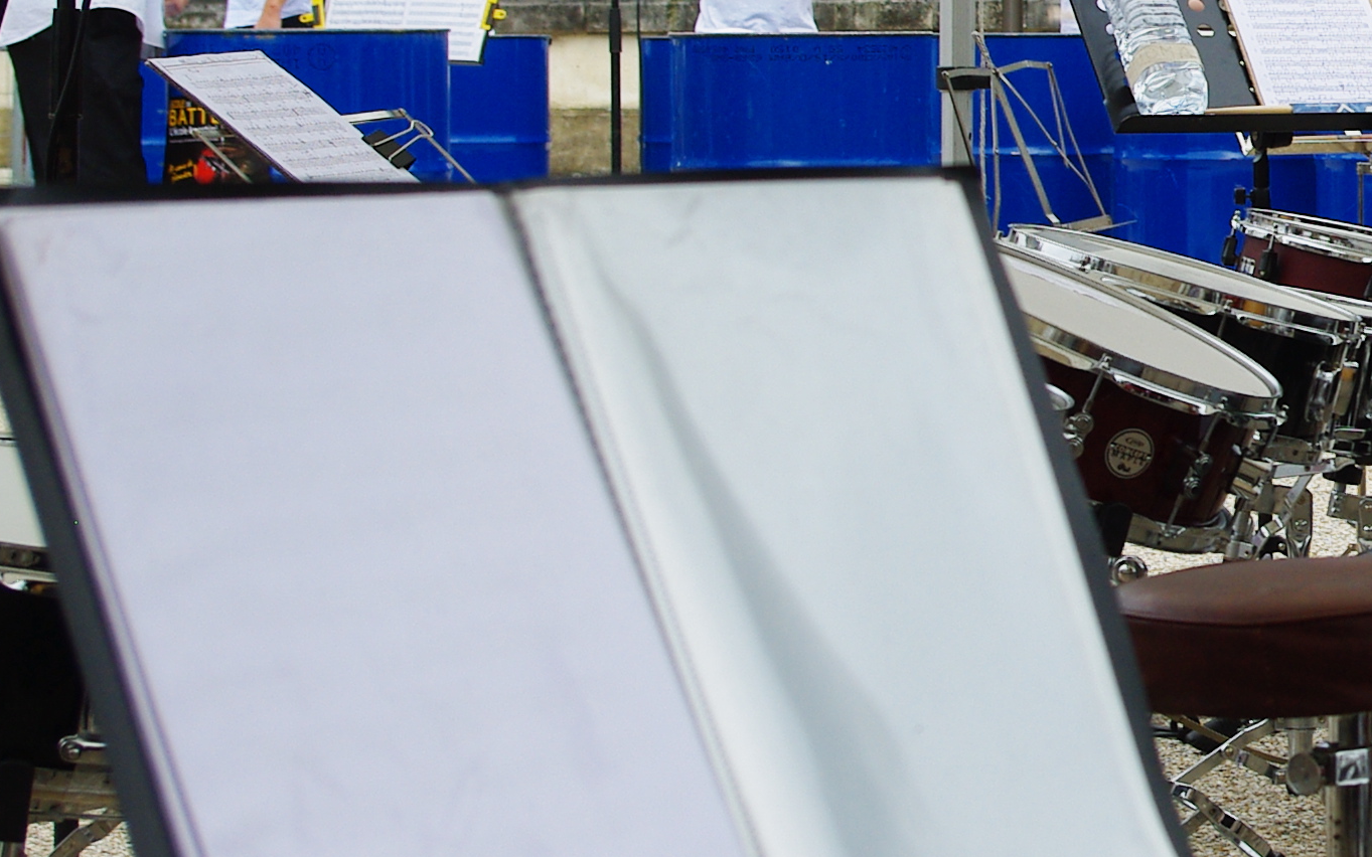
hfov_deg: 14.2
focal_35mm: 142
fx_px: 5310
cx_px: 1692
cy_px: 153
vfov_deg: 9.2
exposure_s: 1/180
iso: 200
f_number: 6.7
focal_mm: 32.5
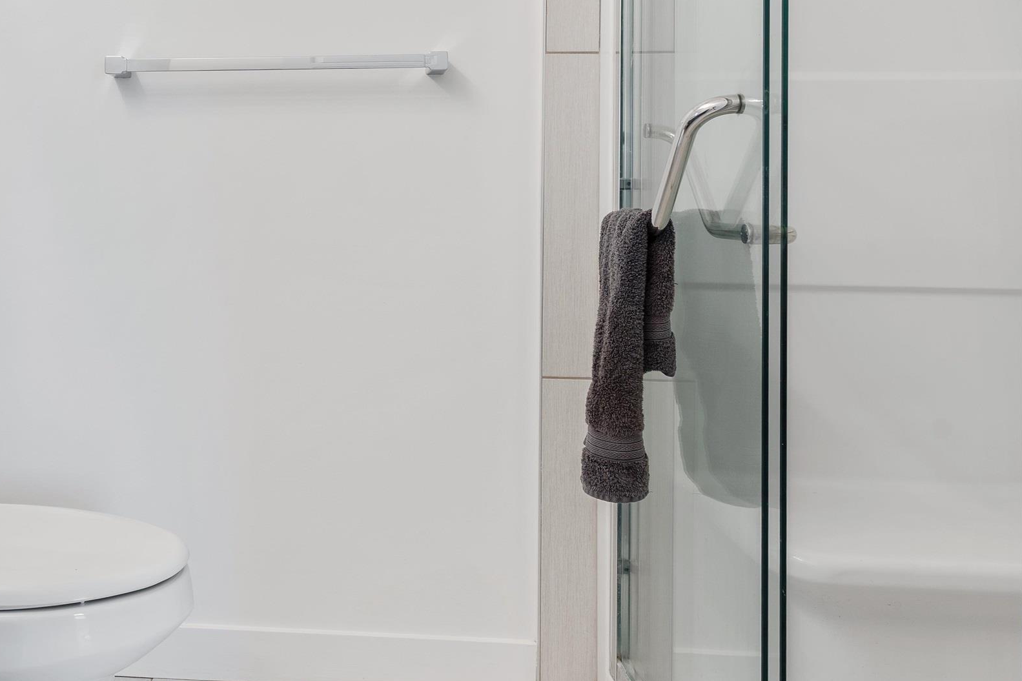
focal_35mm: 33
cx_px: 260
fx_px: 937
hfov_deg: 54.6
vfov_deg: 39.3
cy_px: 203
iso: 200
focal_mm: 17
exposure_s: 1/1.43
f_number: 8
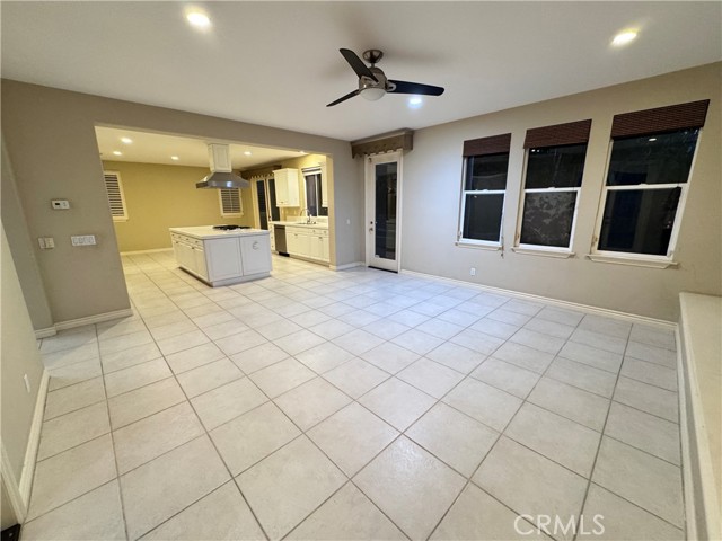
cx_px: 361
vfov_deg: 85.7
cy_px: 270
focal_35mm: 14
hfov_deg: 102.1
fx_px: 292
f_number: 2.2
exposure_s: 1/60
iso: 400
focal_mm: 2.22
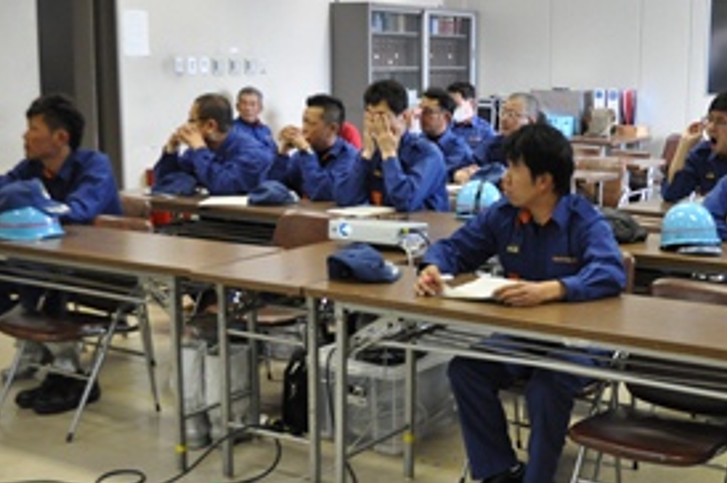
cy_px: 263
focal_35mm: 54
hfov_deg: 36.4
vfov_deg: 25.0
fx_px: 1089
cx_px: 509
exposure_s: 1/60
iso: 1250
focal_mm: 22
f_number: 4
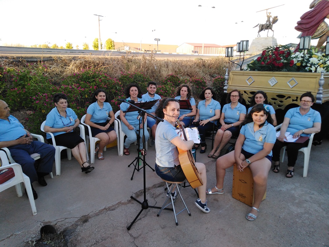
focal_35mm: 25
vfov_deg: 54.9
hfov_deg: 69.4
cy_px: 124
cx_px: 164
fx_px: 238
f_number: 2.2
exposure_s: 1/127
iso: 100
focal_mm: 3.37
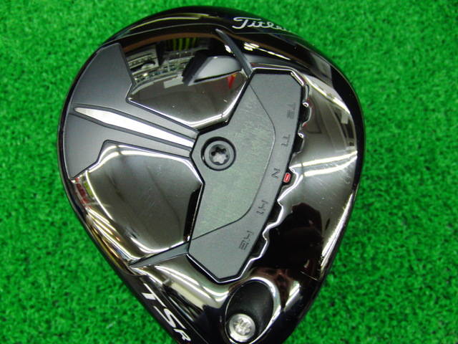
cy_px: 172
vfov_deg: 38.7
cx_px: 229
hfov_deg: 50.1
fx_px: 490
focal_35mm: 37
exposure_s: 1/30
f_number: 3.6
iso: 400
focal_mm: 6.42
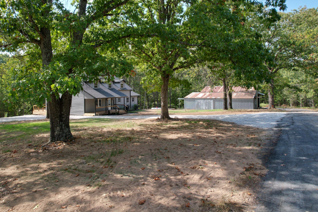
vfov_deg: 49.3
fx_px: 230
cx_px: 146
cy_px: 88
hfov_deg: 69.3
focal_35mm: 26
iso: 100
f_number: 2.8
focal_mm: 8.38
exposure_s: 1/500
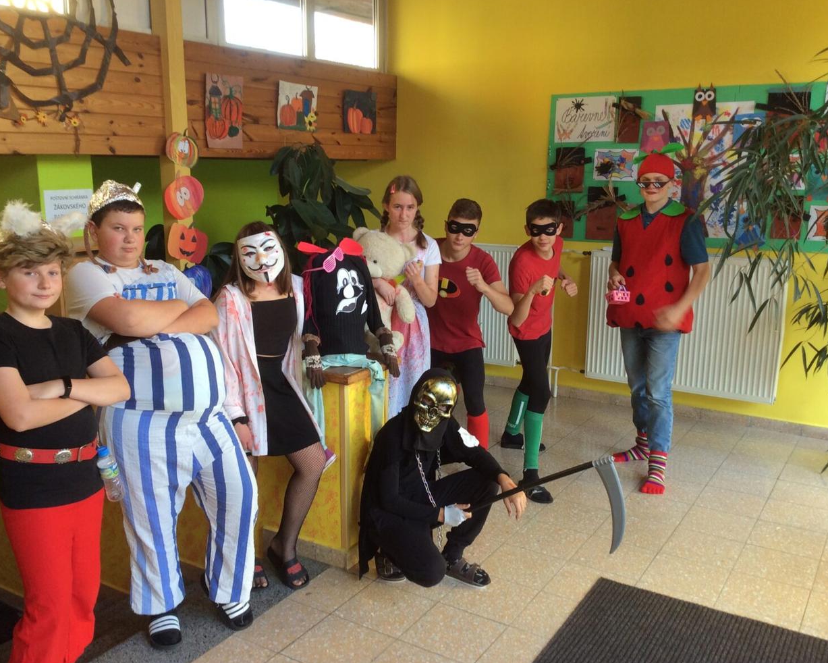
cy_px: 333
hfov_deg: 52.8
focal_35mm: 34
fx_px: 833
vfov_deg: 43.4
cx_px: 380
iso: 40
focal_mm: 3.3
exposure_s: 1/25
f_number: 2.4
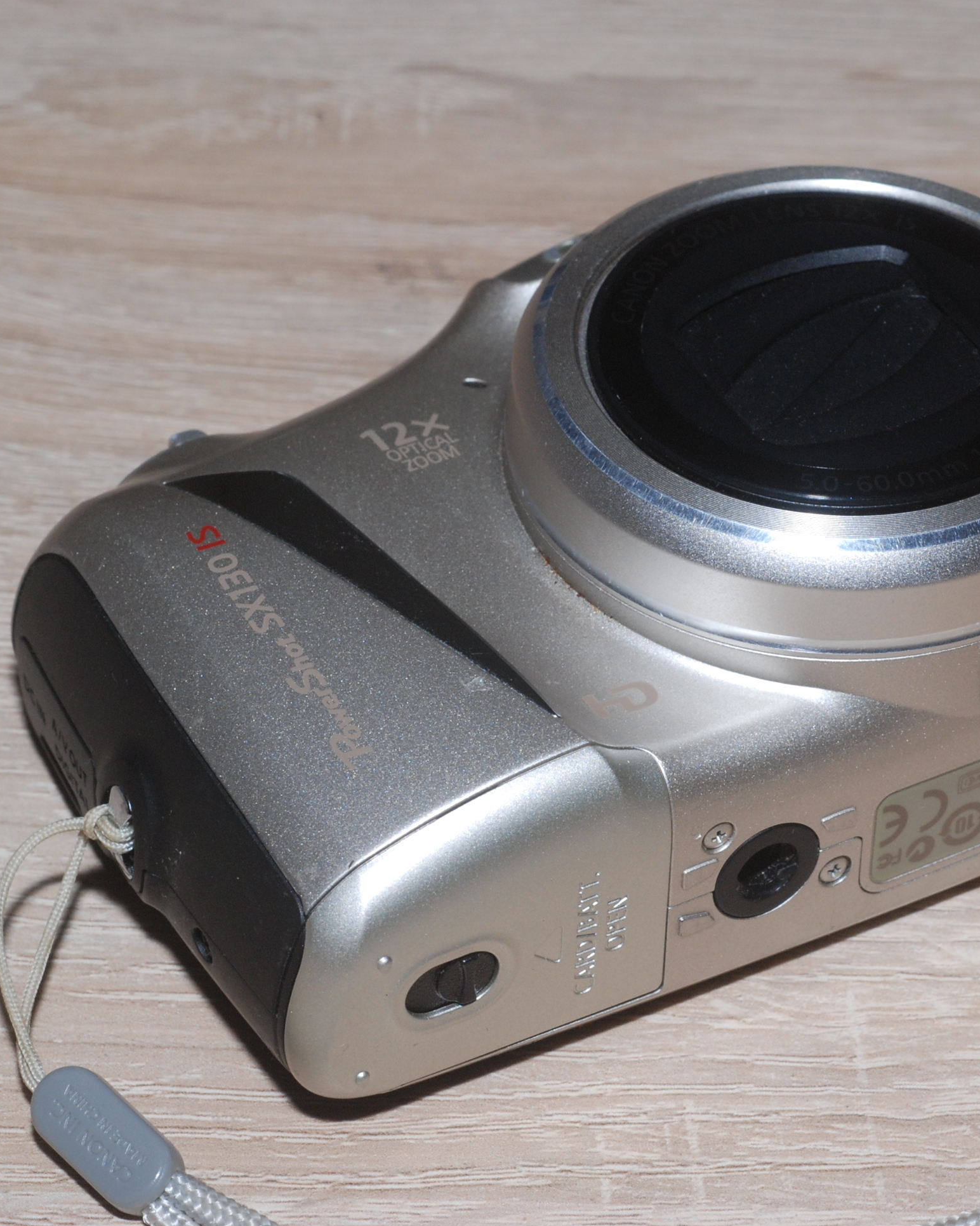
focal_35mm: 127
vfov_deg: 15.2
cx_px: 637
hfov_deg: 12.1
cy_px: 615
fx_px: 4604
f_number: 16
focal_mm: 60
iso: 400
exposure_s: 1/60
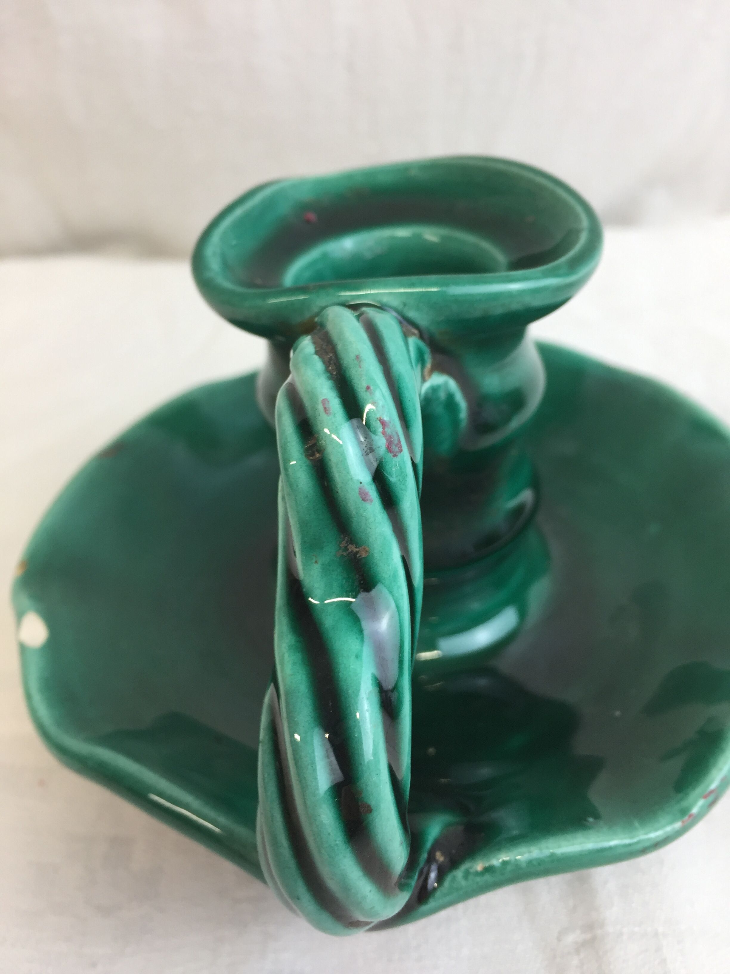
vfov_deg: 61.7
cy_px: 487
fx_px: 815
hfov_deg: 48.2
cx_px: 365
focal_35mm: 29
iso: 50
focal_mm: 4.15
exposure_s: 1/100
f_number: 2.2
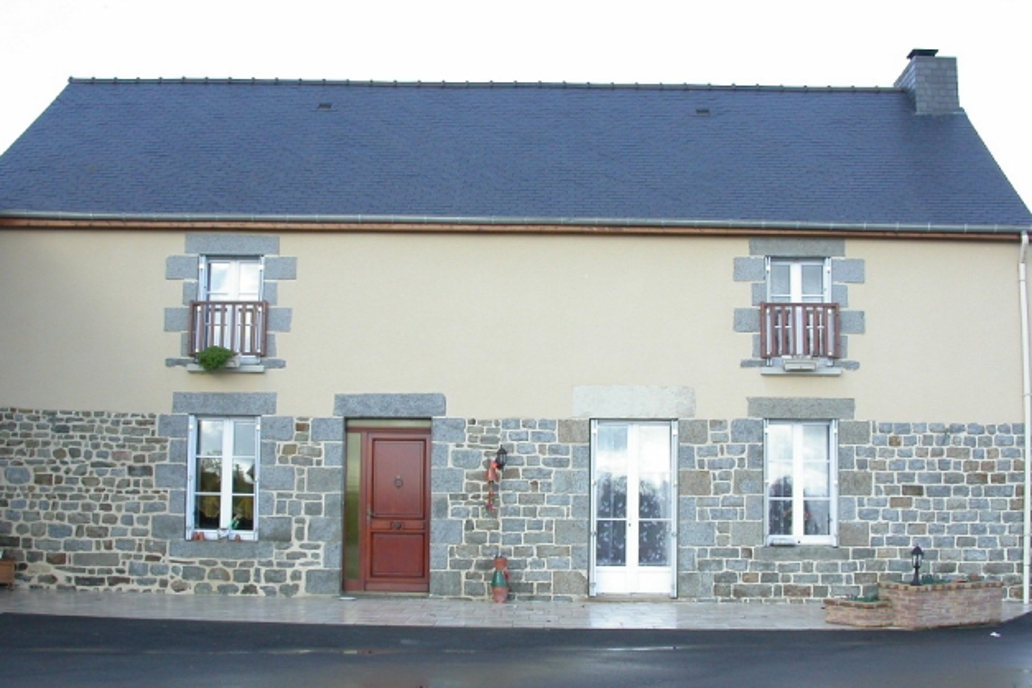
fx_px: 1233
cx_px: 509
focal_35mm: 43
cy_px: 385
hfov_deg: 45.4
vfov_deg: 31.2
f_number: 4.7
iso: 100
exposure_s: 1/162
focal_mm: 7.85
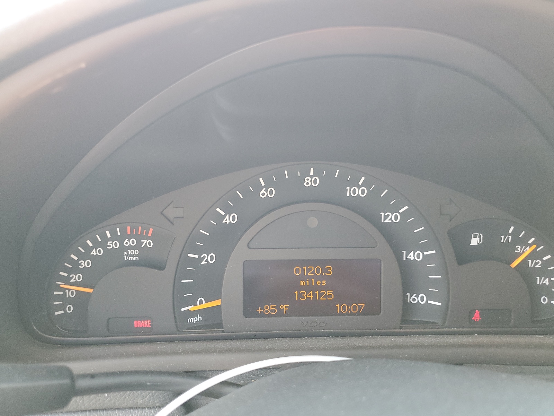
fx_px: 416
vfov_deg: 53.1
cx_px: 277
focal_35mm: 26
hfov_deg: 67.3
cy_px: 208
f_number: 1.5
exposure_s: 1/60.2
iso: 96
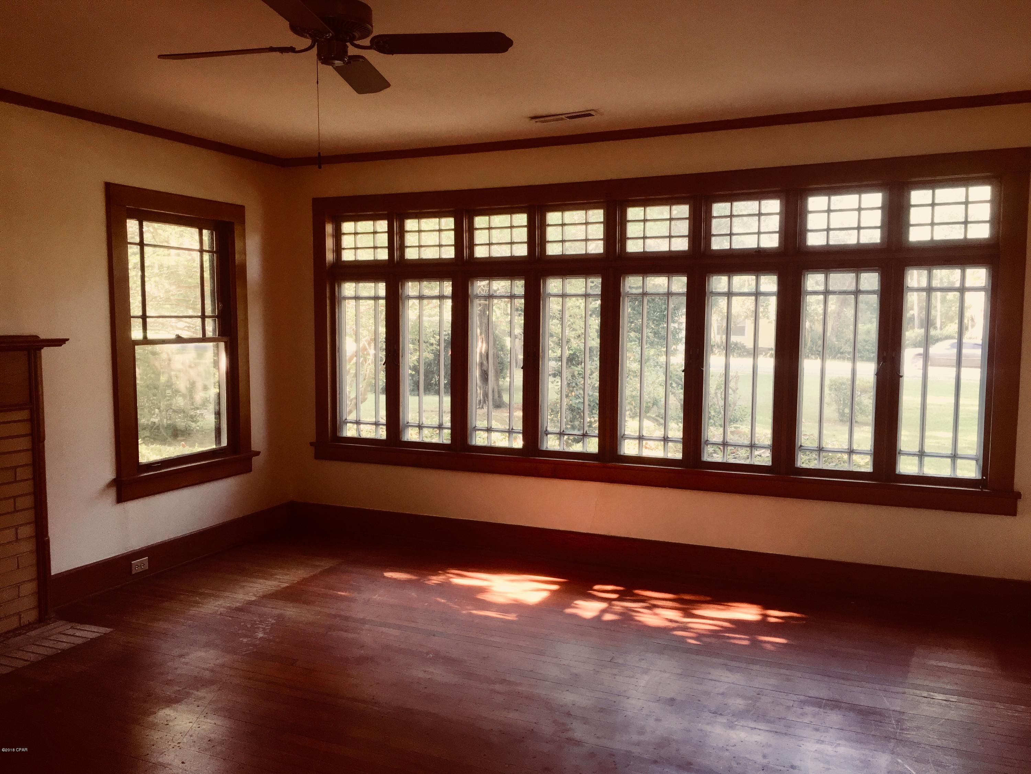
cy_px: 387
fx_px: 864
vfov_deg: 48.2
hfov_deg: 61.7
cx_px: 516
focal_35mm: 29
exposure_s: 1/30
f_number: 2.2
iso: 40
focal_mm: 4.15
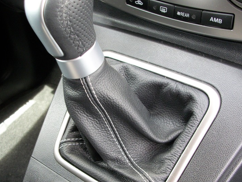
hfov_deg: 51.4
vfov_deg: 39.6
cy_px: 99
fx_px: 252
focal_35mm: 36
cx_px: 117
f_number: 2.9
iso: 105
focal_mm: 5.7
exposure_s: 1/30
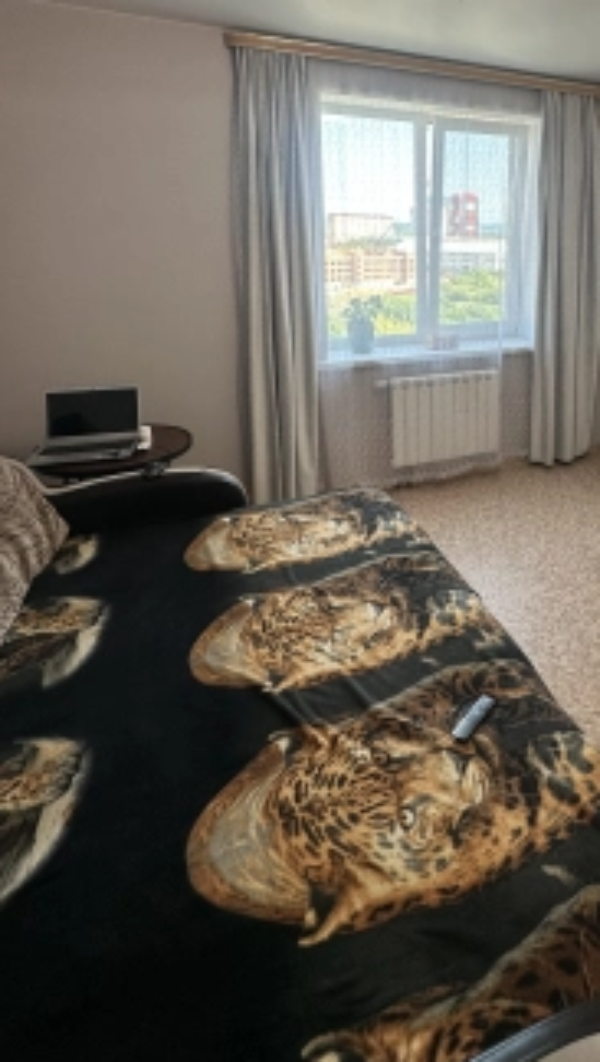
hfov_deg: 48.2
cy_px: 347
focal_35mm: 22
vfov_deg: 78.3
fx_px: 620
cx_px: 493
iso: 50
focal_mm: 2.22
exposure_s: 1/99
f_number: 2.2
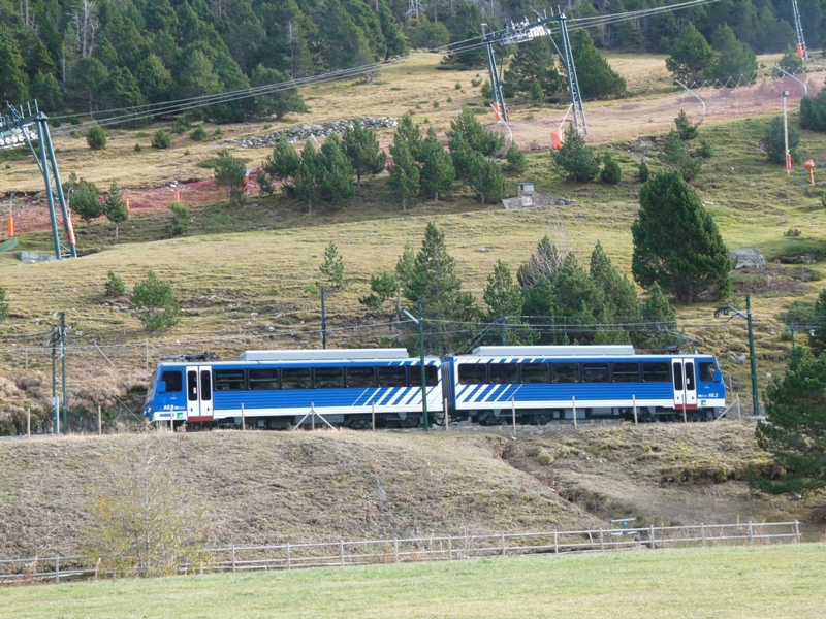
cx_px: 413
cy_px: 310
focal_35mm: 65
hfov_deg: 29.8
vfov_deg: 22.6
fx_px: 1551
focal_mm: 11.5
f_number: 4
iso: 100
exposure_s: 1/100
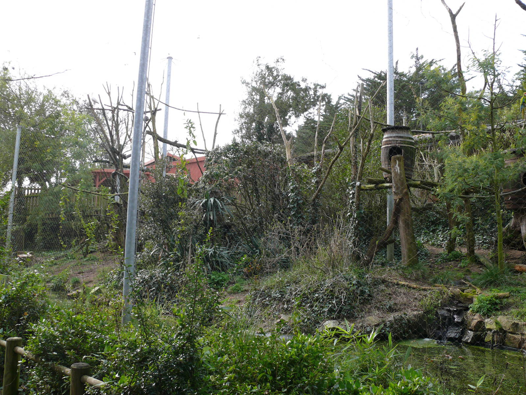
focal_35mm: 35
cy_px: 198
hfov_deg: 52.6
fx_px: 532
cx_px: 263
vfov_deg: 40.7
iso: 100
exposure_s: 1/200
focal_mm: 7.4
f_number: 4
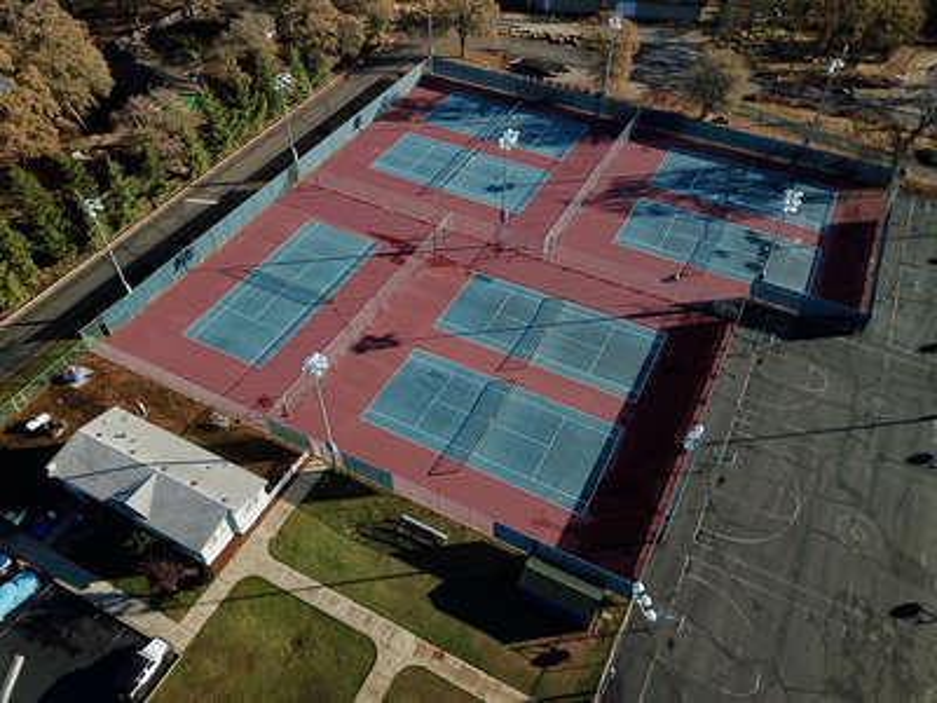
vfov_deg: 53.1
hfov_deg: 67.3
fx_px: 704
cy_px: 352
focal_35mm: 26
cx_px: 468
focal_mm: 4.73
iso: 100
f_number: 2.2
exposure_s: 1/1161
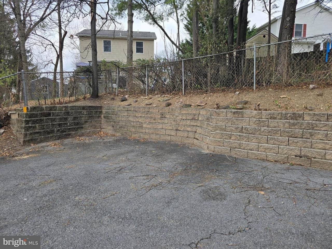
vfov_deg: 58.9
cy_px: 124
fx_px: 221
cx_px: 166
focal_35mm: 23
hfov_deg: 73.9
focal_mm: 6.3
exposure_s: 1/180
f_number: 1.7
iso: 20
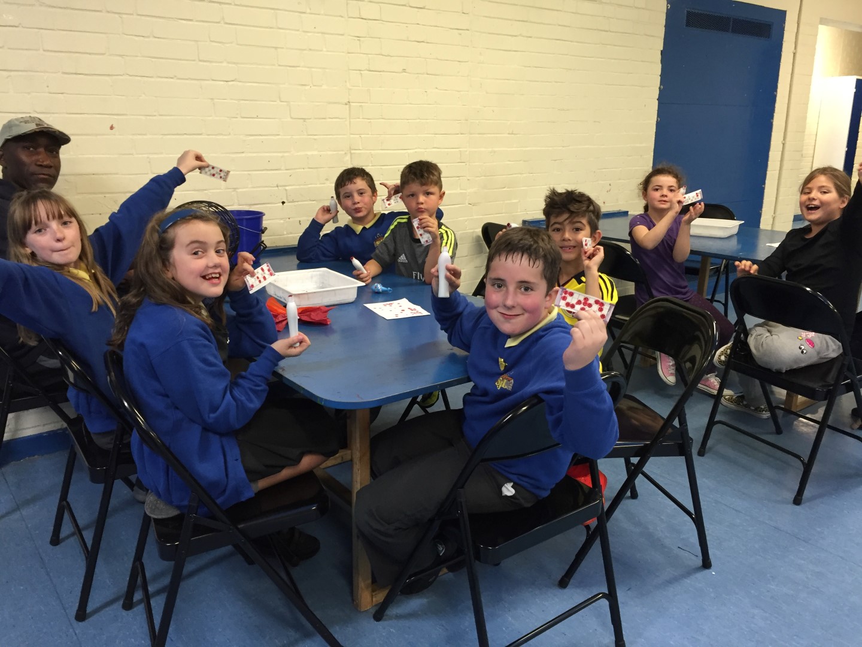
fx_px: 722
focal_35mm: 29
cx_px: 431
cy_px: 324
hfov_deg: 61.7
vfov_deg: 48.2
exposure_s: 1/33
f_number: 2.2
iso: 160
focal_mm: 4.15
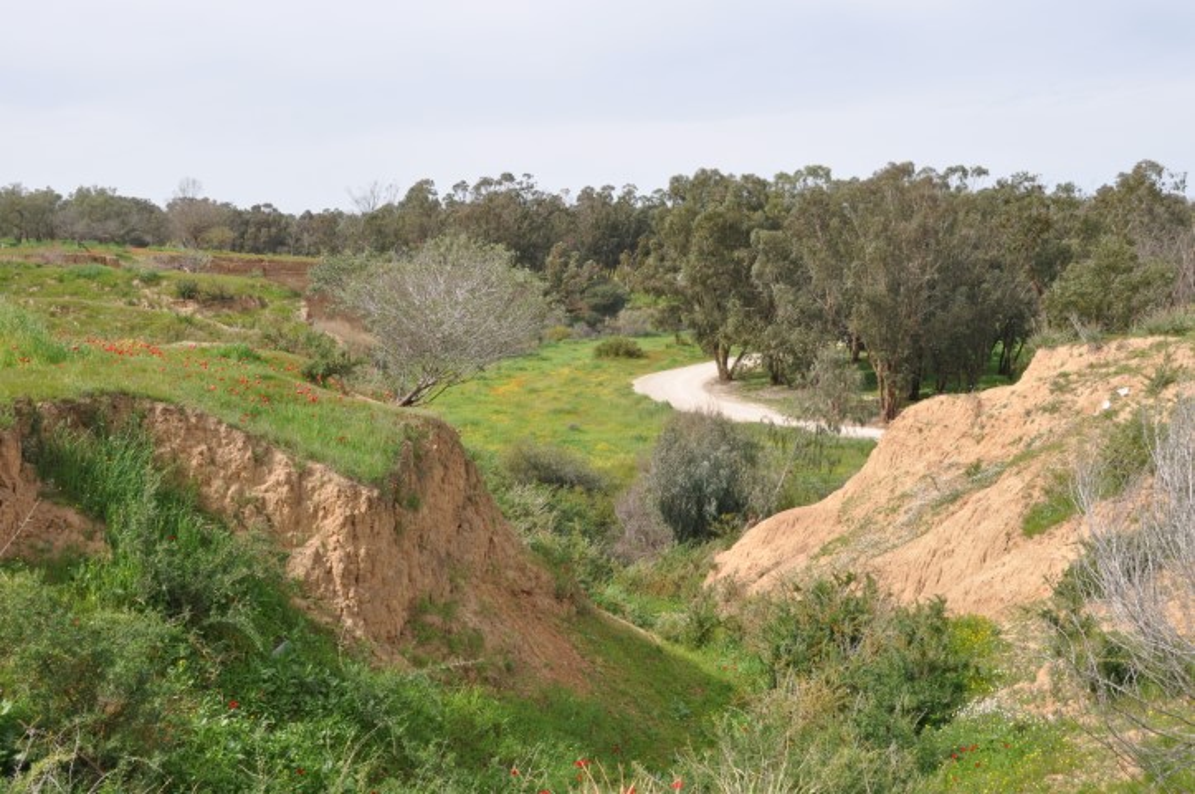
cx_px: 598
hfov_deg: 45.0
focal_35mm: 44
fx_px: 1442
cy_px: 397
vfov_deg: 30.8
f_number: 13
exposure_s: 1/160
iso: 200
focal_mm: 29
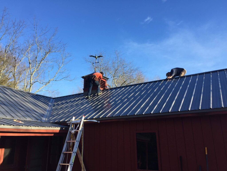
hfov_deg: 61.7
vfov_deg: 48.2
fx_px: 190
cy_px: 86
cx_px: 114
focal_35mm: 29
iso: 32
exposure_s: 1/549
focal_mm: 4.15
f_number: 2.2
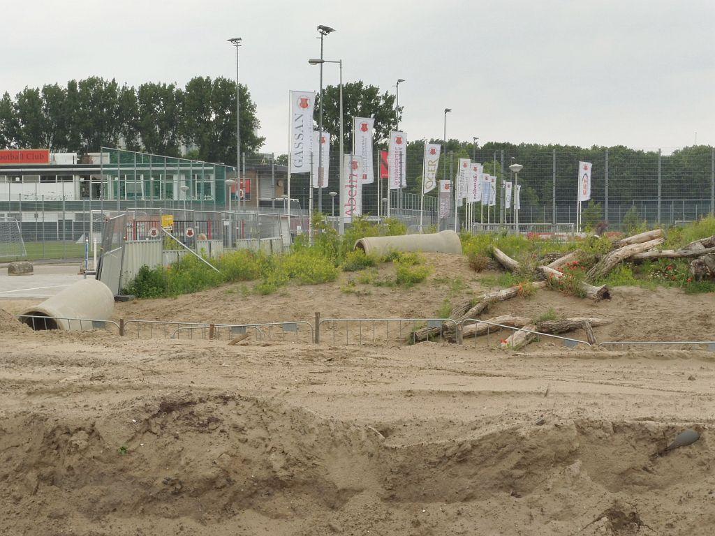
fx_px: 1446
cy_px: 268
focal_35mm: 70
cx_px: 358
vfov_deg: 21.0
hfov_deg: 27.8
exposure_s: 1/160
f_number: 6.3
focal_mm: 12.5
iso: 100
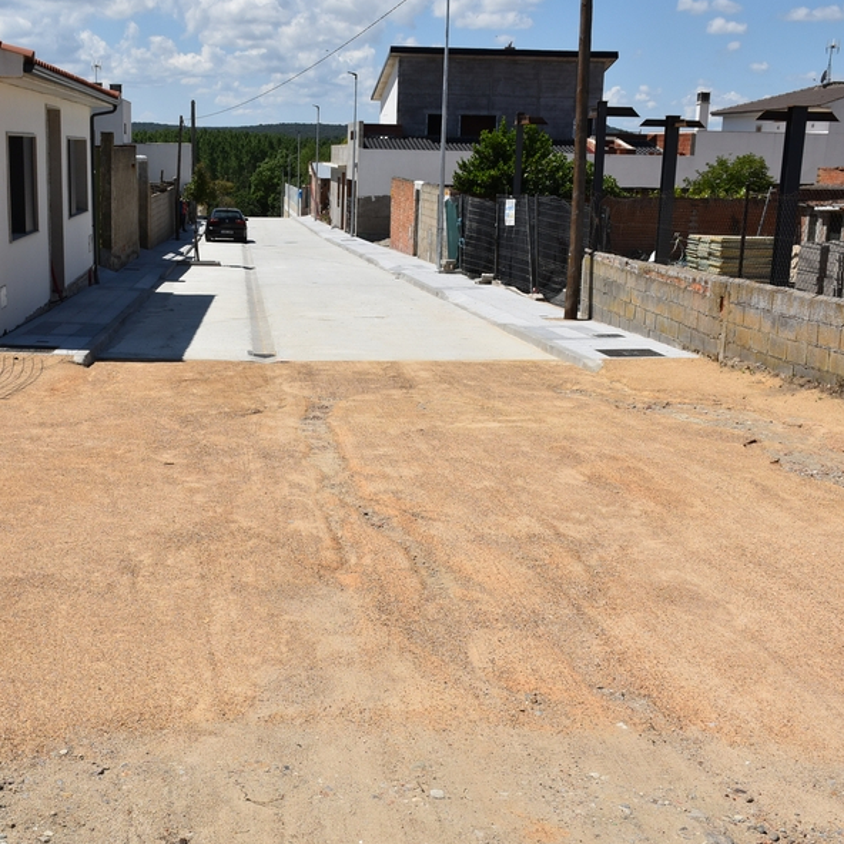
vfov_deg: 37.8
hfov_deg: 37.6
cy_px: 416
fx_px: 1232
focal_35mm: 45
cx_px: 311
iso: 200
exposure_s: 1/500
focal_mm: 23
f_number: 11
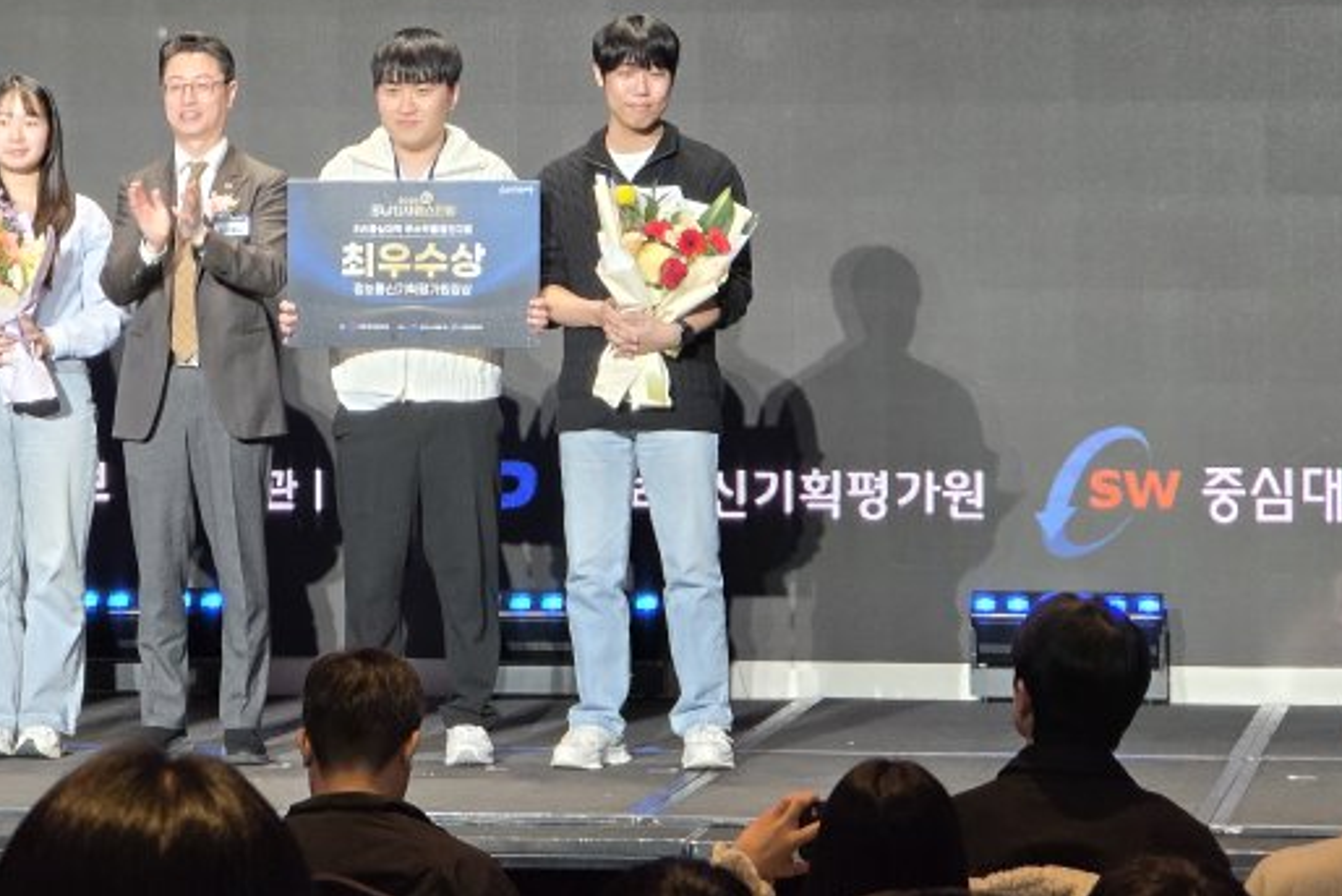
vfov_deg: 7.4
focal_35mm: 186
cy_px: 118
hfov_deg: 11.0
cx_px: 311
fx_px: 6935
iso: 640
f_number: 3.4
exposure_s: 1/120
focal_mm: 18.6
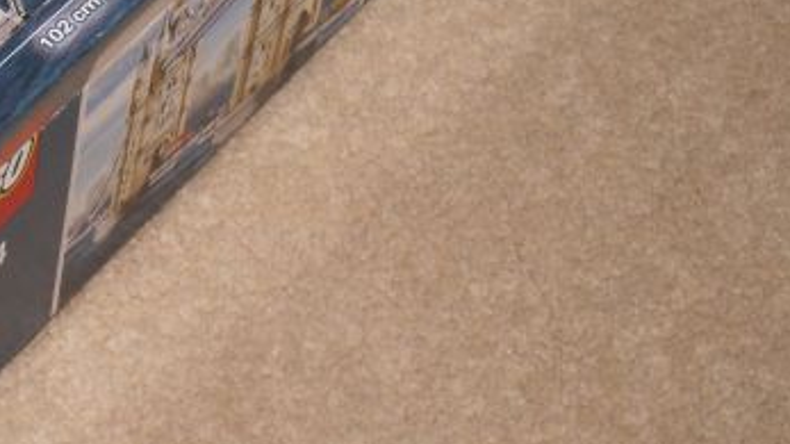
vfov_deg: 9.0
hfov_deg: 15.9
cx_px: 71
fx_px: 2785
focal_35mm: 133
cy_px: -23
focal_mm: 8.79
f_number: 3.2
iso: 160
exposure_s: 1/125
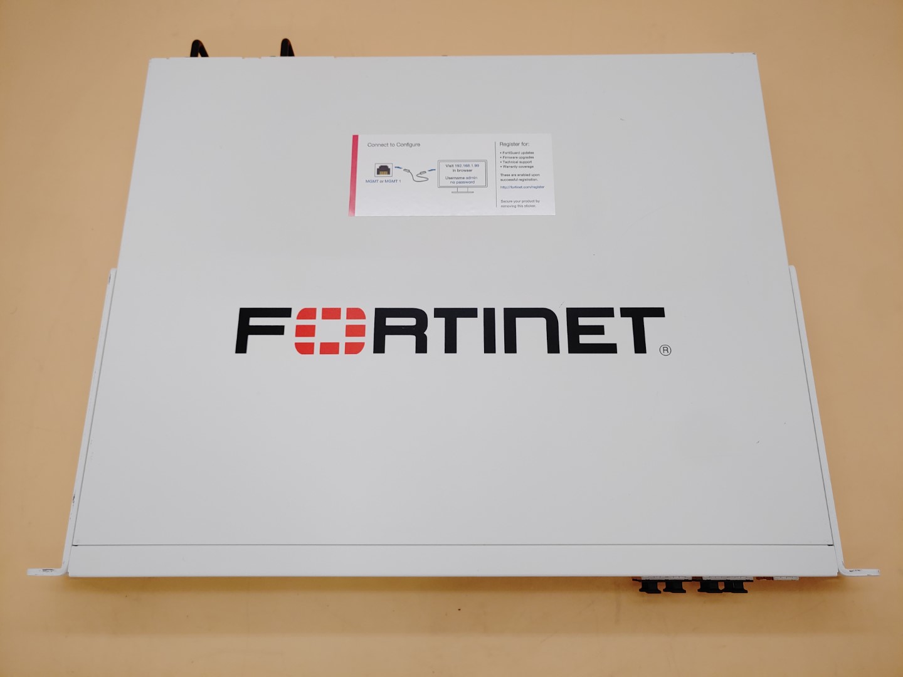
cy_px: 338
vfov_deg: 53.1
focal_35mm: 26
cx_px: 452
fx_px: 678
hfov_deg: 67.3
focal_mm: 4.36
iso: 50
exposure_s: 1/96
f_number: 1.8
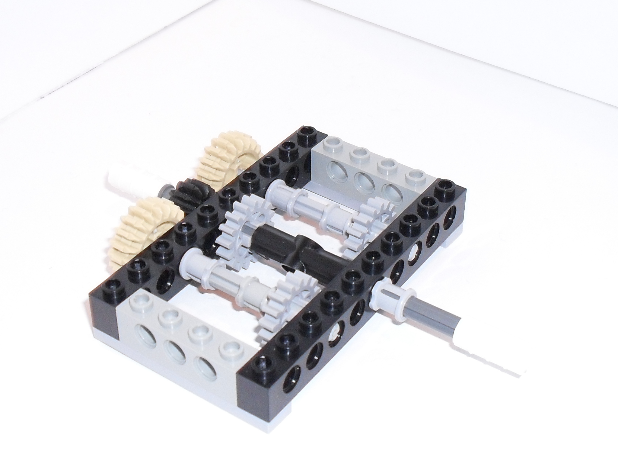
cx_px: 309
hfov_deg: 52.6
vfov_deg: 40.7
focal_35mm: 35
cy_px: 232
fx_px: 625
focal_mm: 6.3
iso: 200
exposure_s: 1/45
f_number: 3.2
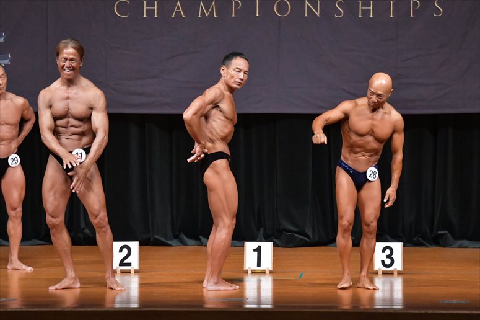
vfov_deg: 5.7
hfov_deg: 8.6
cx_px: 240
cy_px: 160
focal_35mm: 240
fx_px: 3198
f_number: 5.6
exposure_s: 1/400
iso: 6400
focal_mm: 160
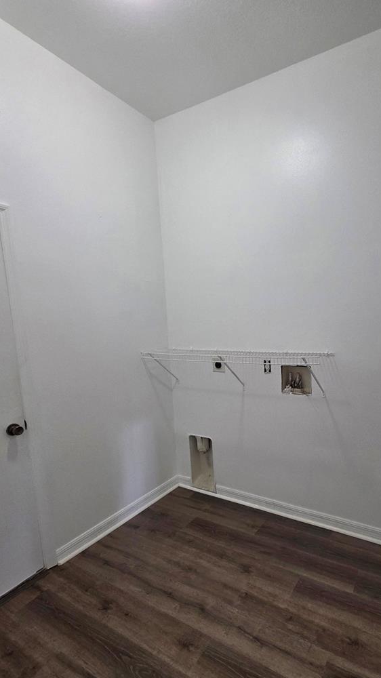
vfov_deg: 95.7
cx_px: 261
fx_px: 306
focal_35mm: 17
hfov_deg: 61.9
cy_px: 369
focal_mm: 2.2
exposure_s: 1/60.2
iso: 160
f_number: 1.9
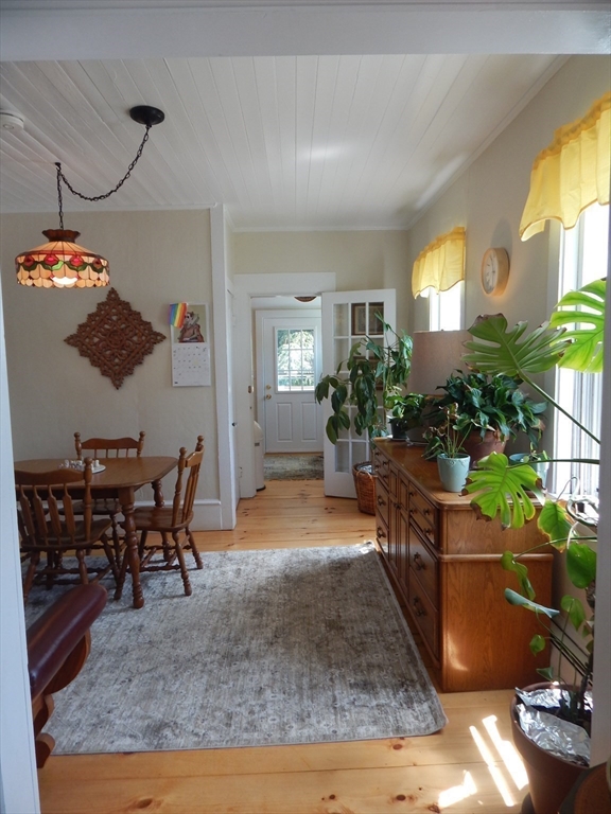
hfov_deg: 61.1
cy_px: 407
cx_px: 306
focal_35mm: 22
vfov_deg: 76.4
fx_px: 518
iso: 125
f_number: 3
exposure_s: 1/60
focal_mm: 4
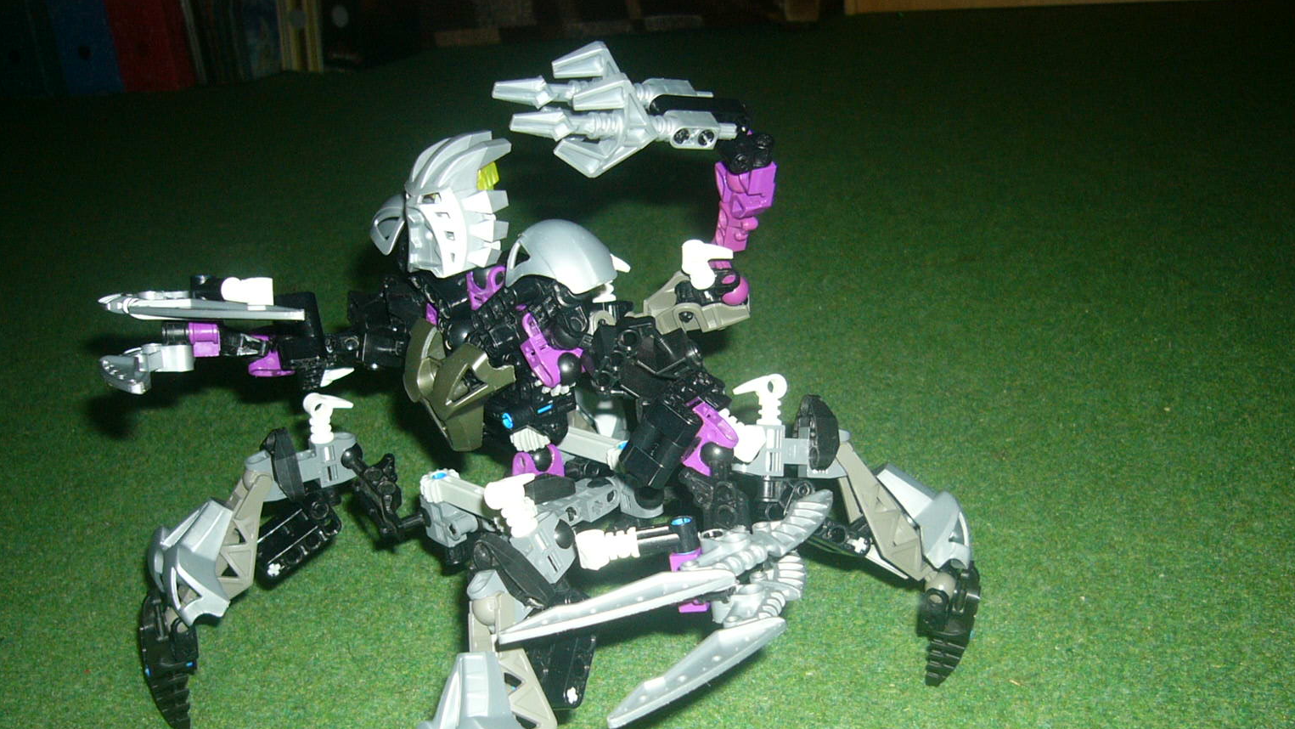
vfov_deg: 29.5
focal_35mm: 40
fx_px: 1374
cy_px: 488
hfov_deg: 50.5
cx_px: 650
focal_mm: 5.8
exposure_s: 1/60
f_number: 2.8
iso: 100
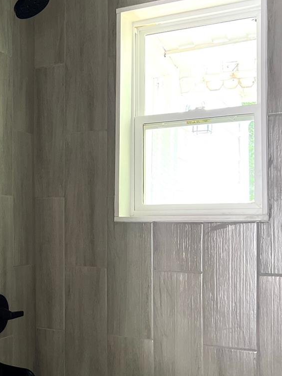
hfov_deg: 26.6
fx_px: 576
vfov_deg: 36.1
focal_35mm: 53
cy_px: 216
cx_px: 28
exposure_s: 1/60
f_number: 1.5
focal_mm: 5.7
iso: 500
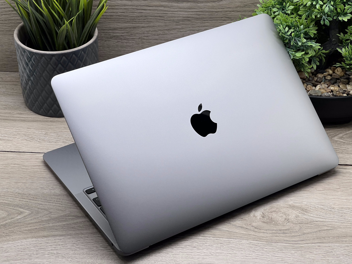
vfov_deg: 19.1
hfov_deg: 25.3
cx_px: 176
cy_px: 132
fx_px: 783
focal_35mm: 77
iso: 40
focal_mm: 9
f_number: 2.8
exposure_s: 1/100
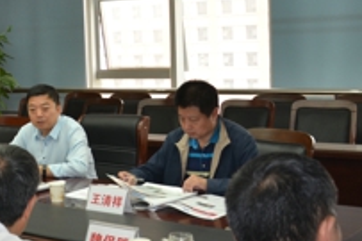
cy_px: 71
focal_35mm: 73
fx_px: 733
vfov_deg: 18.6
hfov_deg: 25.0
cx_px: -73
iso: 400
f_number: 3.5
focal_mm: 18
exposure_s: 1/100
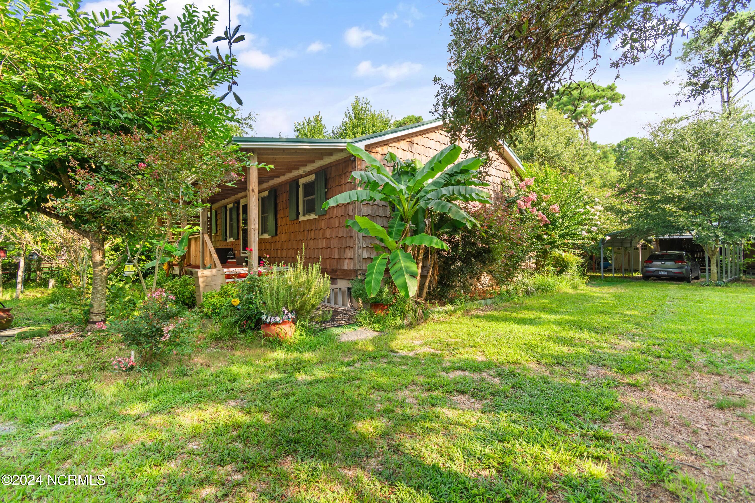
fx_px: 315
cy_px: 252
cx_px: 378
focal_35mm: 15
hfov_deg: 100.4
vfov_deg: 77.3
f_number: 4.5
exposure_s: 1/50
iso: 100
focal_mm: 10
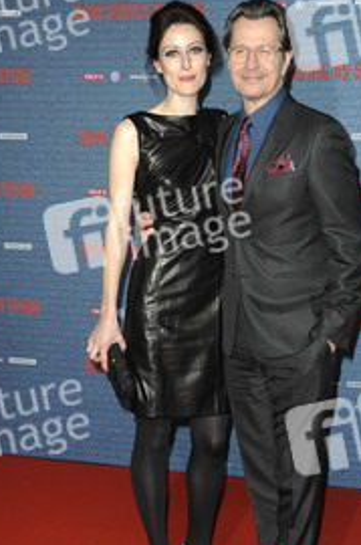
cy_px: 327
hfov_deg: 15.8
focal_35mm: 86
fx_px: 1298
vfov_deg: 23.6
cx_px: 206
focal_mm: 58
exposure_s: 1/125
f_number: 5.6
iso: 800
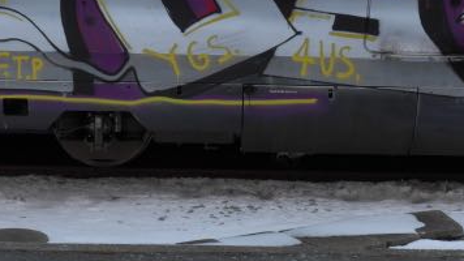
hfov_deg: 20.0
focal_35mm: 107
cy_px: 48
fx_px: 1316
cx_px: 196
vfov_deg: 11.3
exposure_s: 1/80
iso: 160
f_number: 4.2
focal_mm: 15
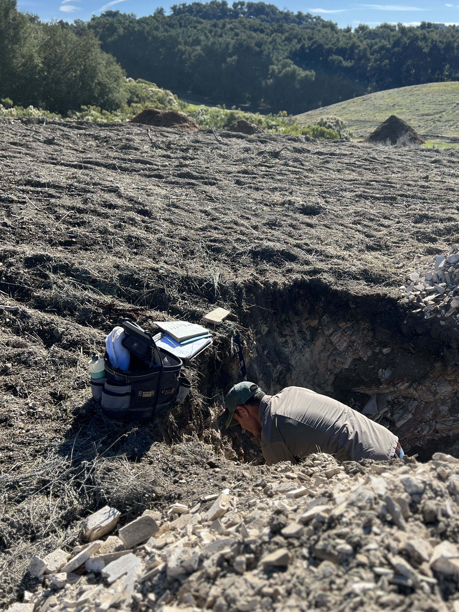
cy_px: 297
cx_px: 279
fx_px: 654
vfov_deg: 50.1
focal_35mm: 37
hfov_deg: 38.5
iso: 50
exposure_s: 1/3165
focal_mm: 5.7
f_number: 1.5
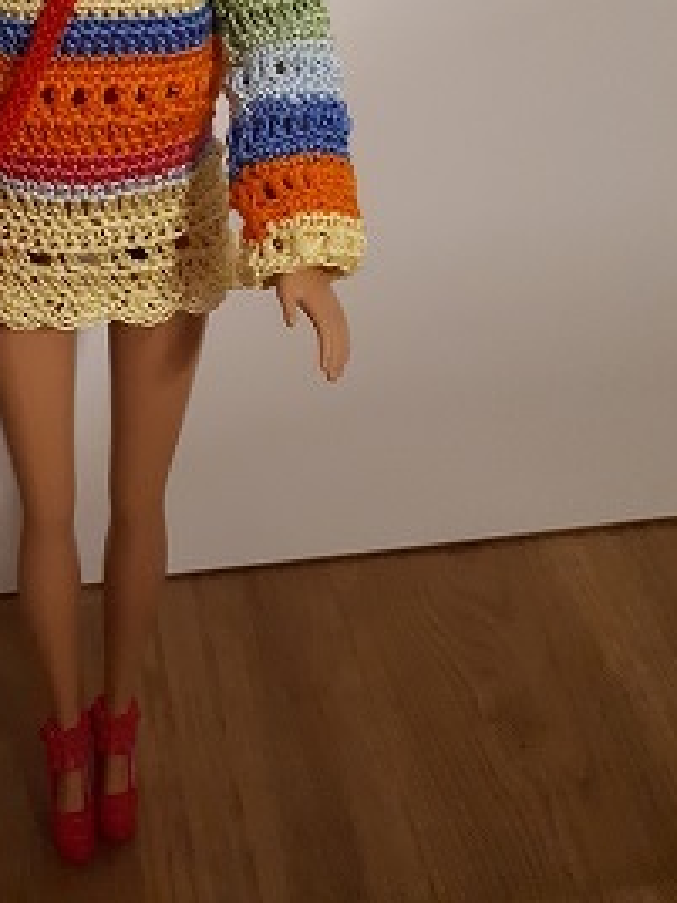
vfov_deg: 38.2
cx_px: 165
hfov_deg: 30.3
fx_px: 1226
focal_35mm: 47
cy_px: 125
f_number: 1.9
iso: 500
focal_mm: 3.6
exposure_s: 1/17
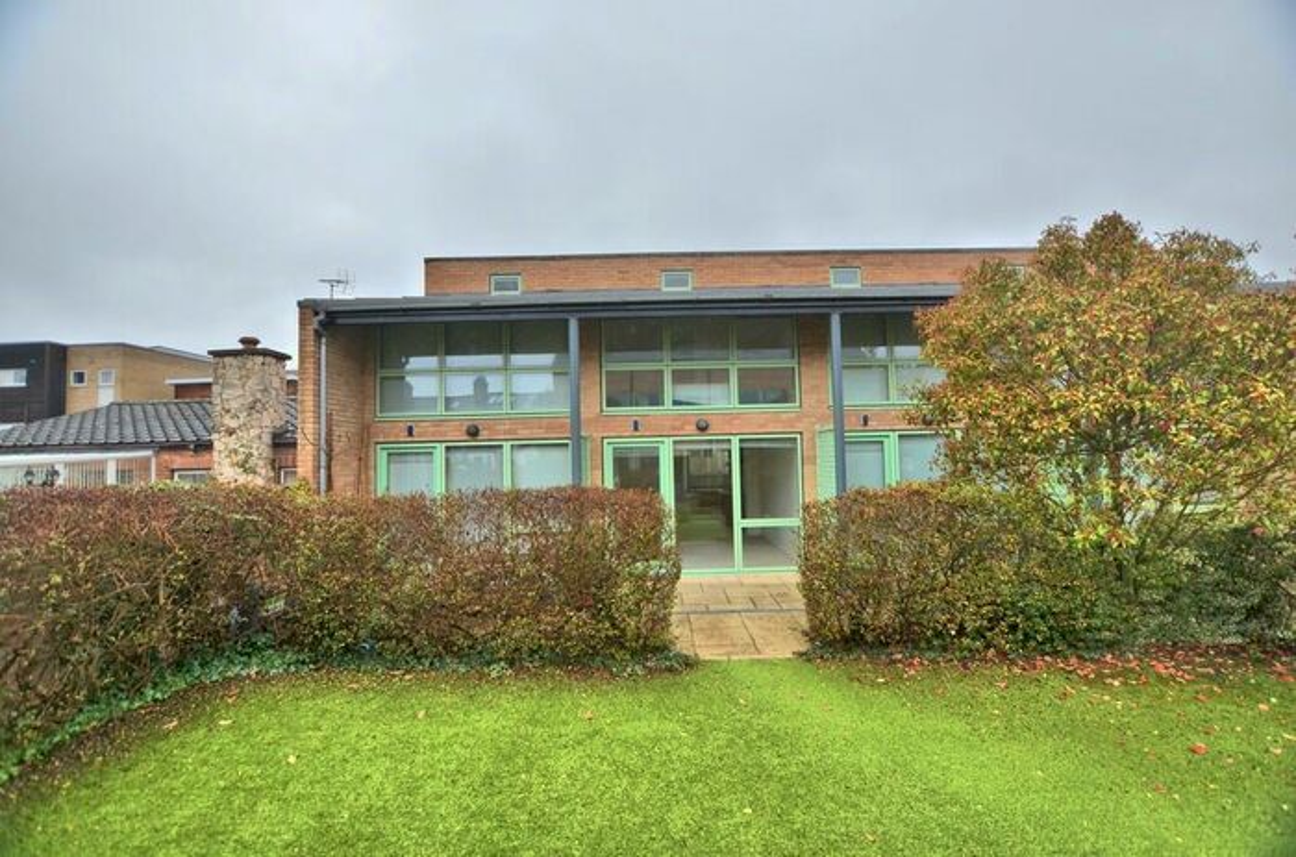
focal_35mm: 15
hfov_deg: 100.5
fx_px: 539
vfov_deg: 77.0
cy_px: 428
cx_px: 648
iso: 100
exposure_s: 1/200
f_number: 4.5
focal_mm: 10
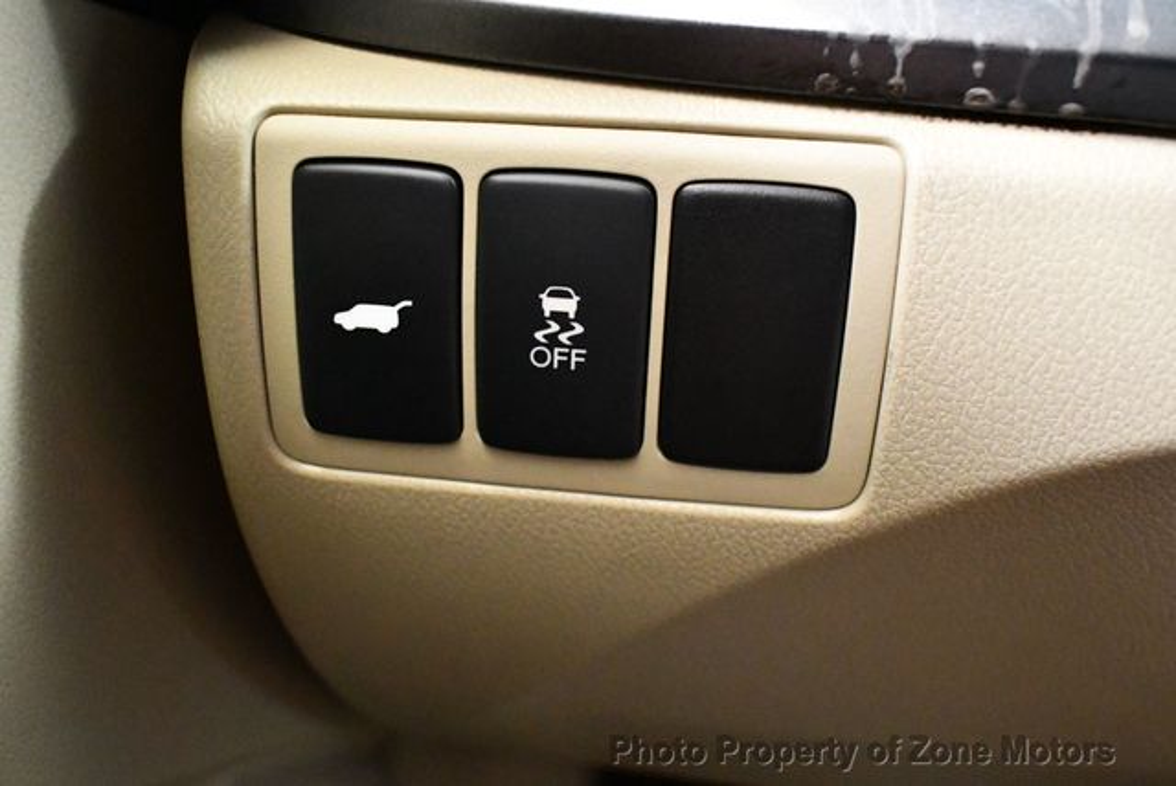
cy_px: 393
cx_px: 588
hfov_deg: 53.1
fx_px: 1177
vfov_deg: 36.9
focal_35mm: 36
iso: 9000
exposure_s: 1/60
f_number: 3.5
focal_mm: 18
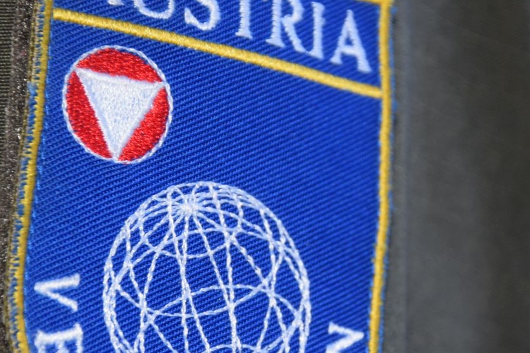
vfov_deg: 5.9
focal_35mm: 234
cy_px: 234
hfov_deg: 8.8
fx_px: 3444
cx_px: 356
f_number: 5.3
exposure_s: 1/60
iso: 640
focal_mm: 80
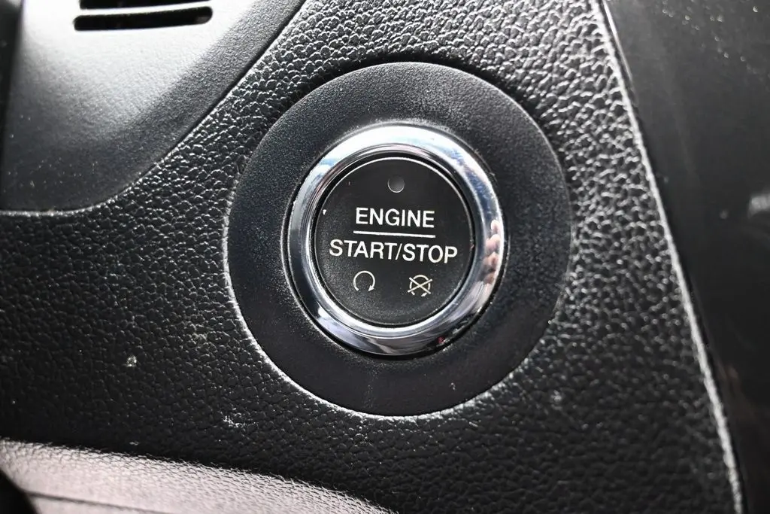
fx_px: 802
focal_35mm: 38
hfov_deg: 51.3
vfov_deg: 35.5
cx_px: 385
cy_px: 257
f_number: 4.2
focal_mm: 25
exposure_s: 1/60
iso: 3600
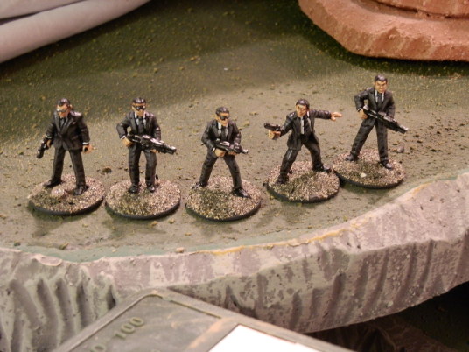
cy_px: 176
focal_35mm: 61
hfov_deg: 31.7
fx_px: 826
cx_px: 234
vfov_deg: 24.0
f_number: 3.7
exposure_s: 1/8
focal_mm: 10.99
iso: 250
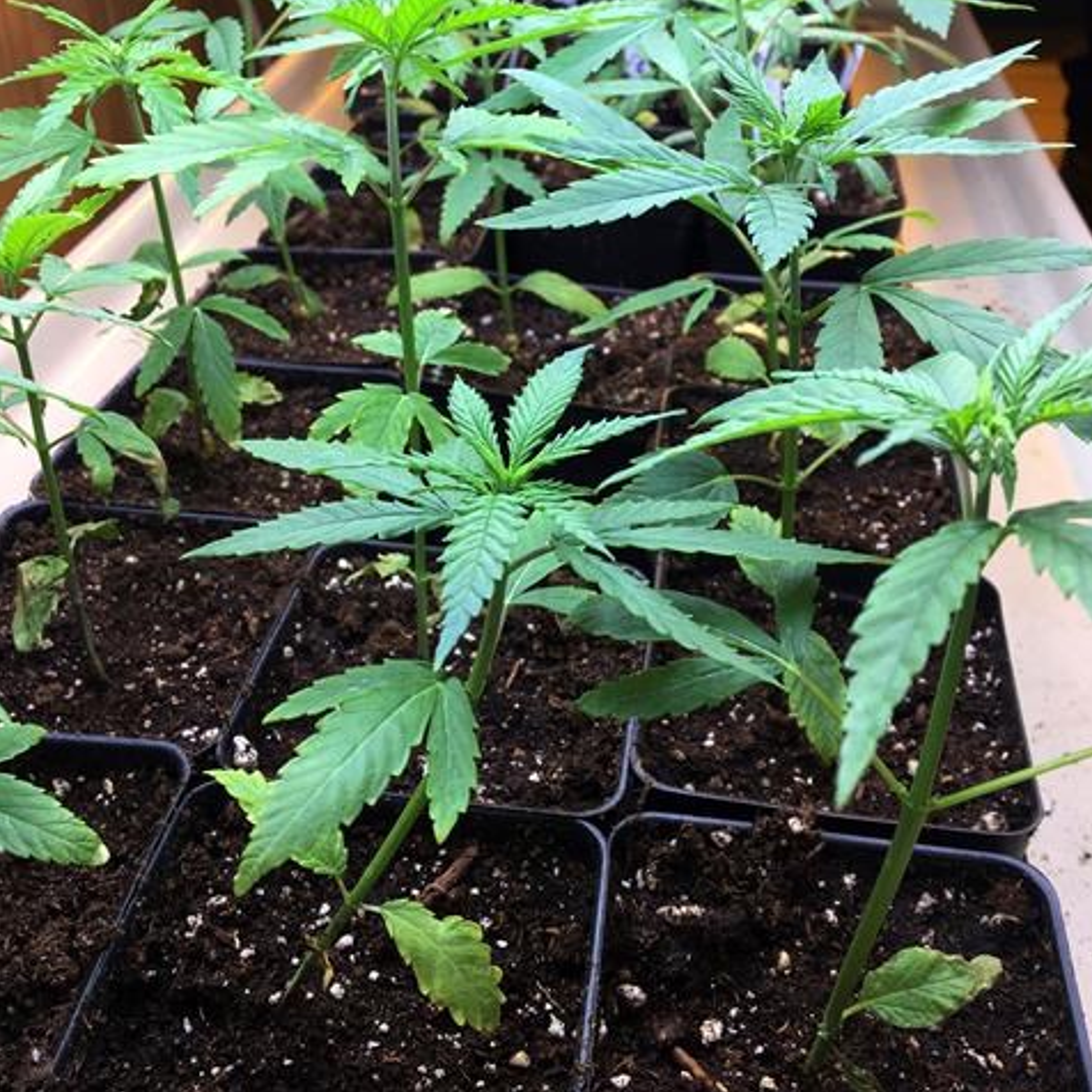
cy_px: 450
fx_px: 1249
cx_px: 555
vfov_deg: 47.0
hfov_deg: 47.2
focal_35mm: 35
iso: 25
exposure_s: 1/126
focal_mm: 4.15
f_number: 2.2
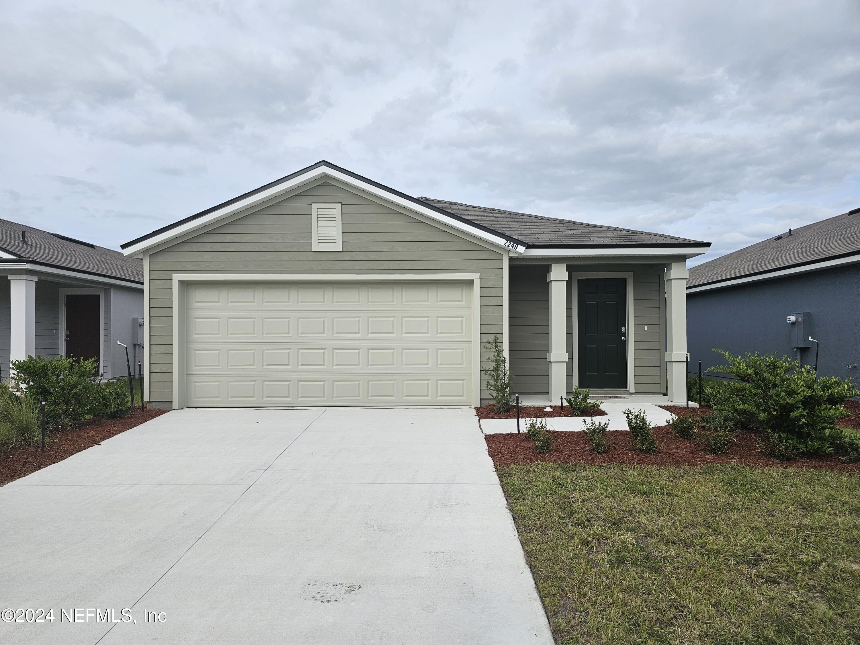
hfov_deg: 73.9
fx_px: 571
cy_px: 322
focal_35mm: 23
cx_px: 430
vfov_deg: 58.9
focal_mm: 6.3
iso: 16
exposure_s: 1/2000
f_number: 1.7
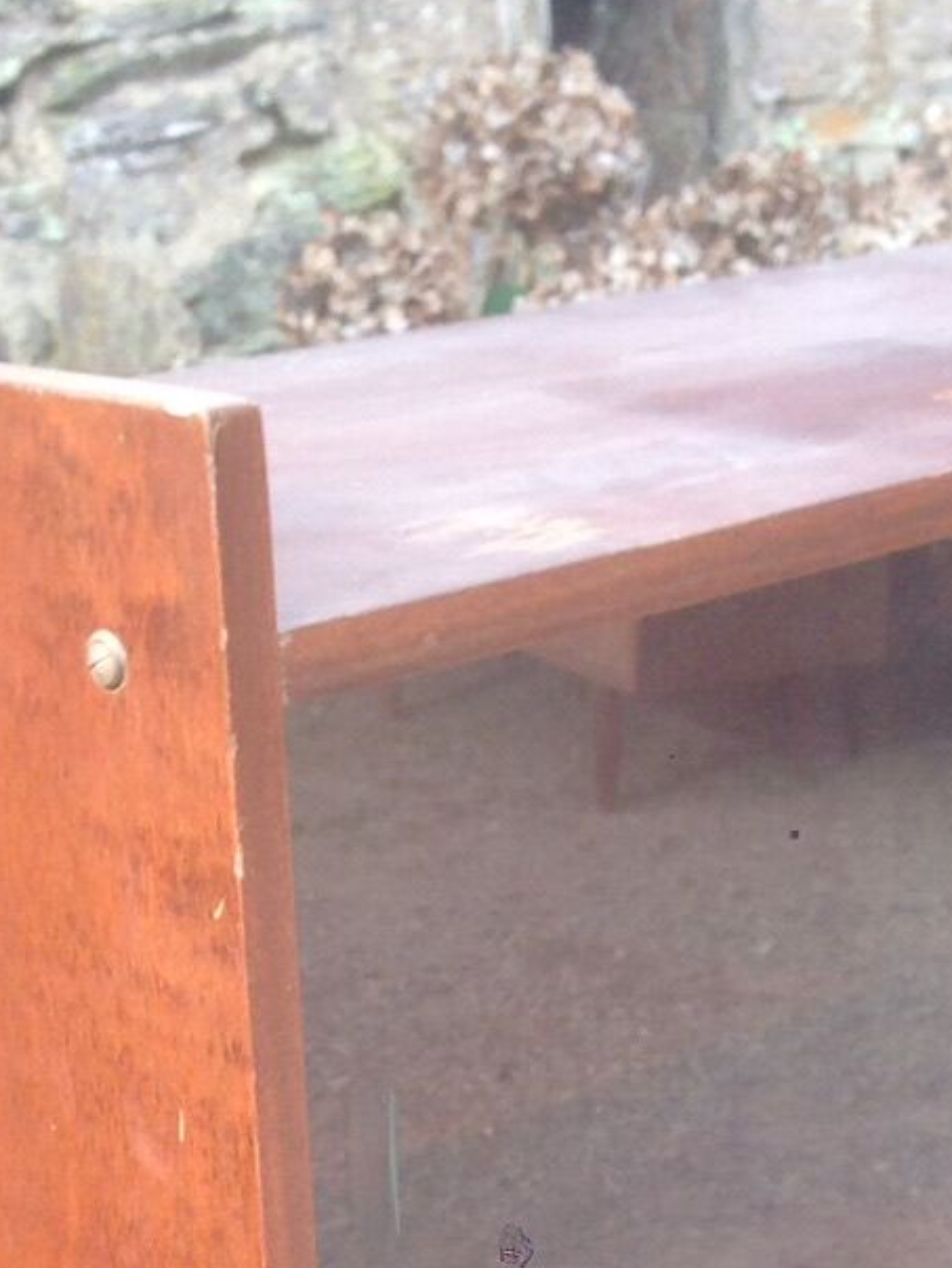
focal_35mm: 112
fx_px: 4103
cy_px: 1890
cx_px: 580
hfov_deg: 13.2
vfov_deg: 16.1
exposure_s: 1/120
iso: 50
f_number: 2.4
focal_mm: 4.12
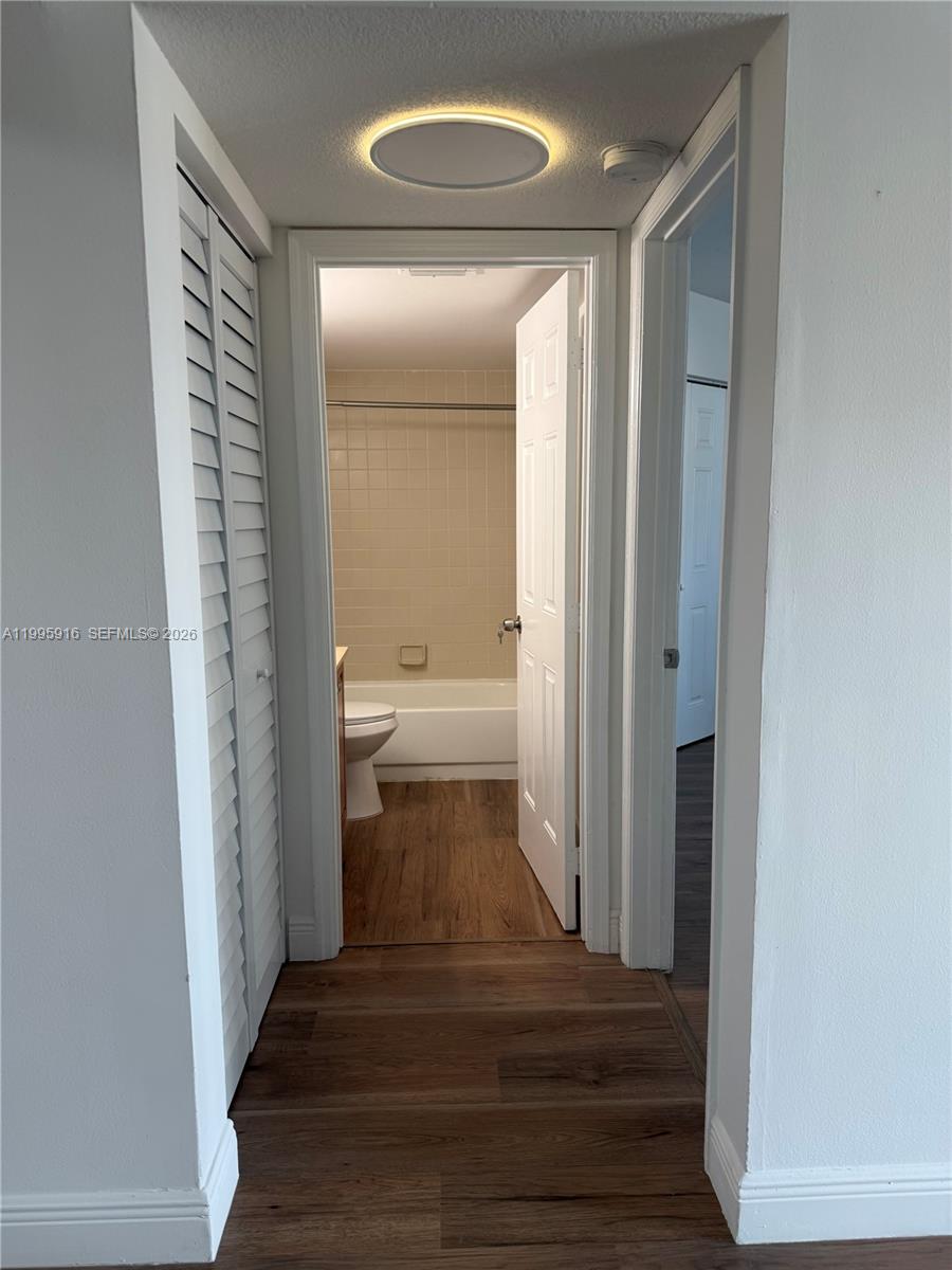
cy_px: 635
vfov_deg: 71.6
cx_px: 476
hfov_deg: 56.8
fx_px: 880
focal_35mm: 24
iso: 125
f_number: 1.78
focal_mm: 6.76
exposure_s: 1/120
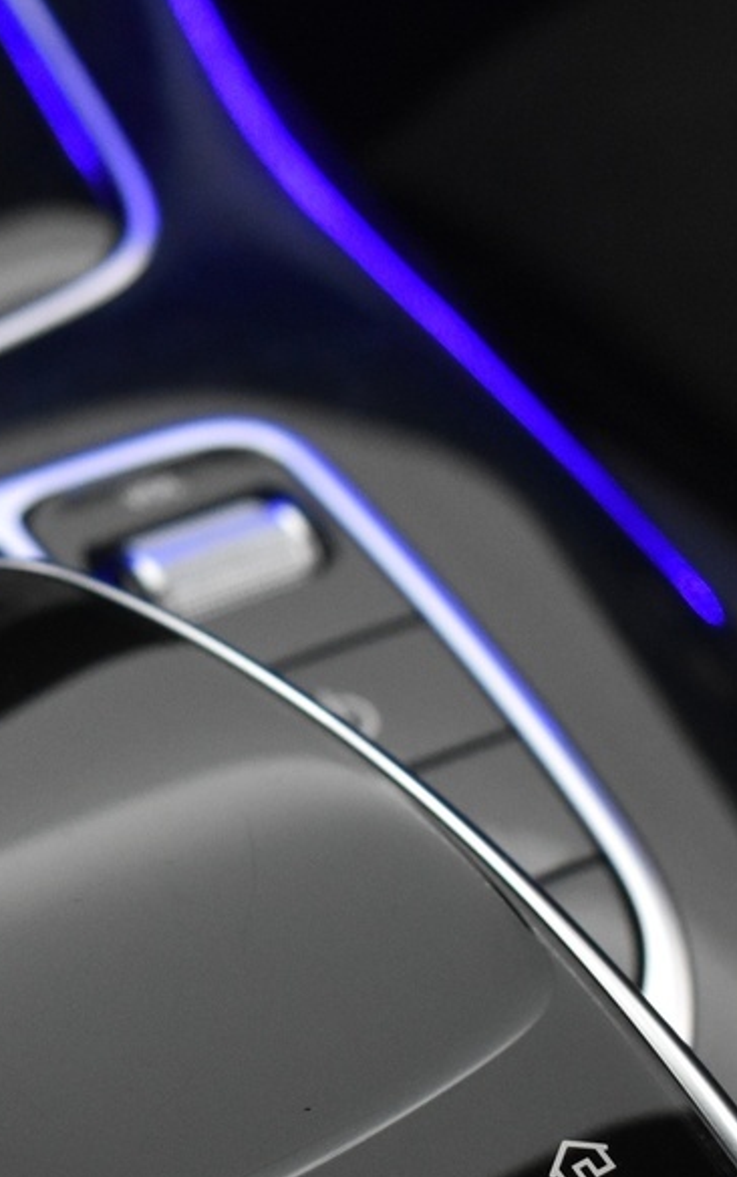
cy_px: 988
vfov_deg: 18.7
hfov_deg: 11.8
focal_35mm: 110
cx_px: -10
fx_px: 3532
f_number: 4
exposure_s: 1/40
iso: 1800
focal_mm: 26
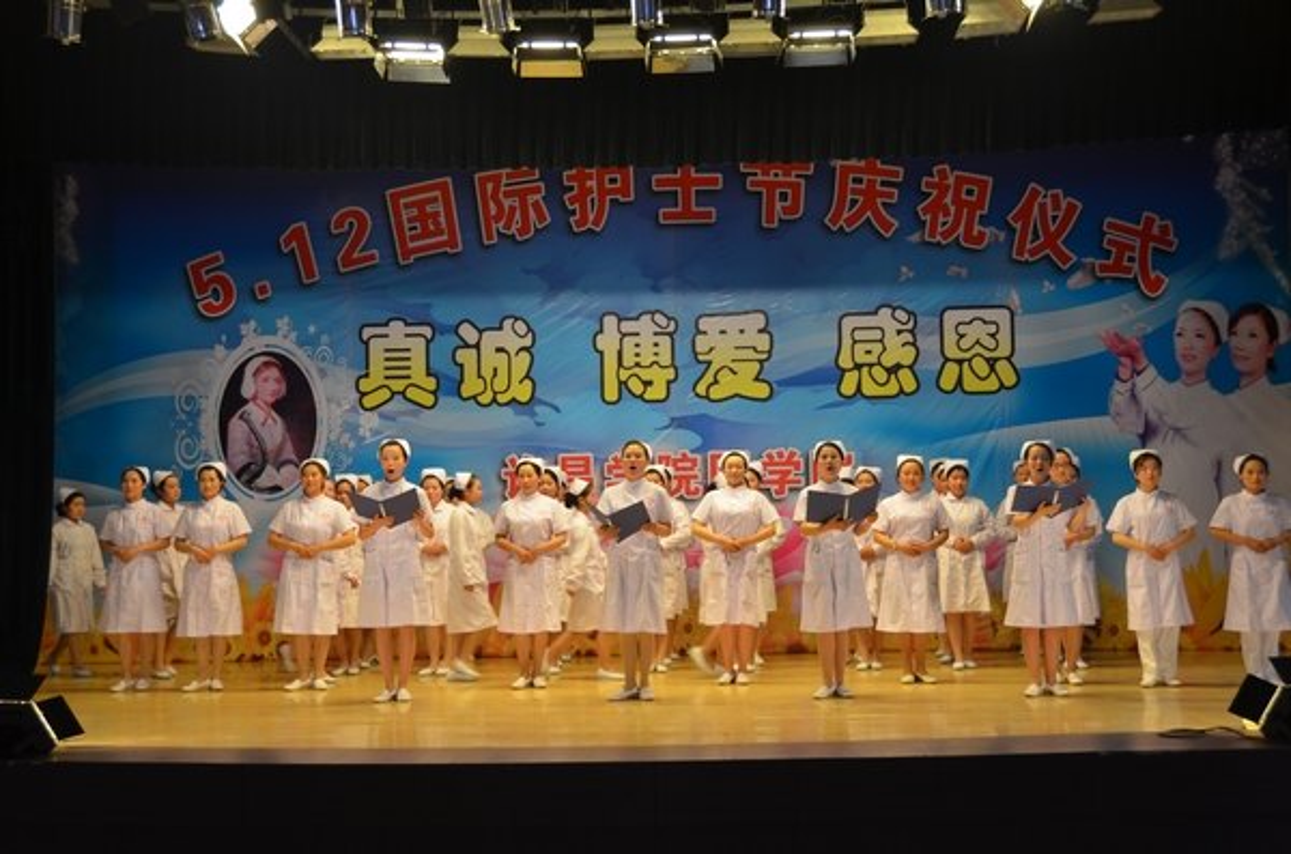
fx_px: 1664
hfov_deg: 42.4
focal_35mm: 46
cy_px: 427
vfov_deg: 28.8
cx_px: 646
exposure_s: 1/60
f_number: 4
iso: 560
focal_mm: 31
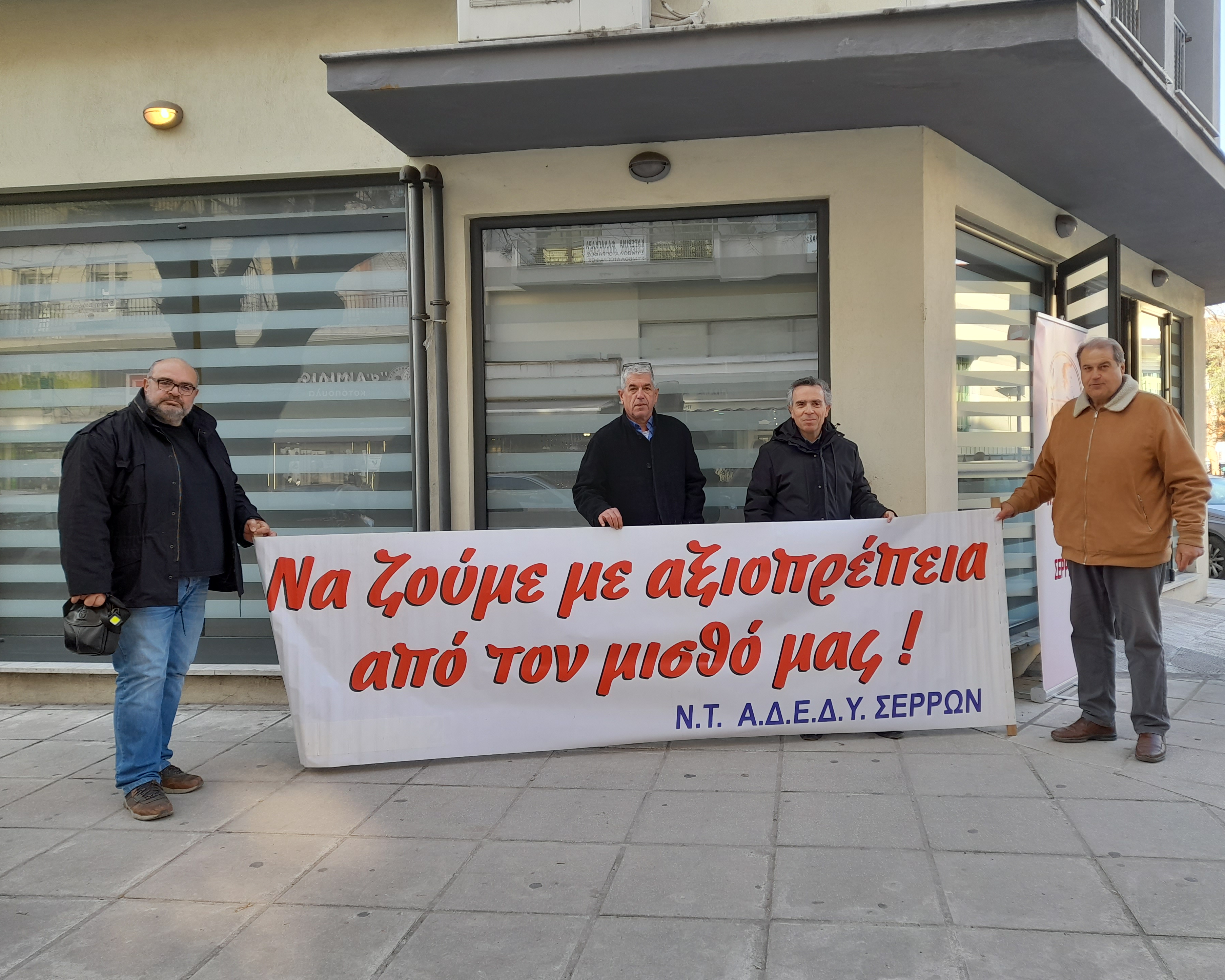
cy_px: 475
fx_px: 979
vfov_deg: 53.2
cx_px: 669
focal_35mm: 27
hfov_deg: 63.9
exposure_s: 1/100
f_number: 2
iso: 32
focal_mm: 4.6
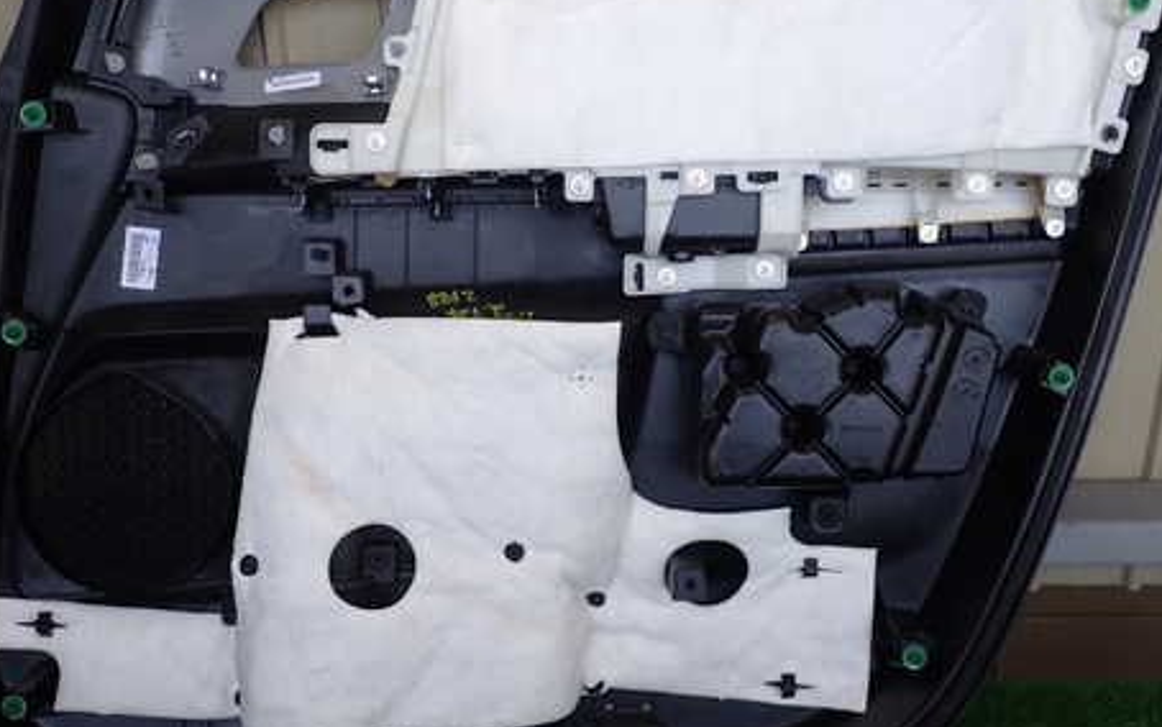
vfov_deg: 36.2
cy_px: 294
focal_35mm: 35
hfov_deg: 55.3
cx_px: 586
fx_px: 1109
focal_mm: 4.5
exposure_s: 1/160
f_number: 2.8
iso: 100
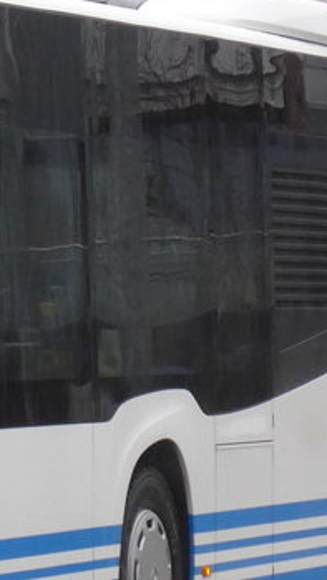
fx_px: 5581
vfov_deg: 5.9
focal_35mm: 363
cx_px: -475
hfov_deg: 3.3
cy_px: 248
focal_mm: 19.2
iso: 400
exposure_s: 1/80
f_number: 4.7
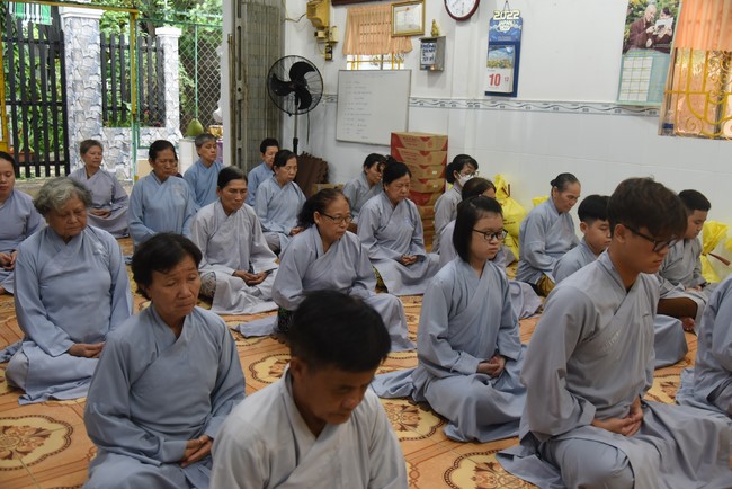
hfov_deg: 54.4
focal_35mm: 35
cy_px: 244
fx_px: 712
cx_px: 366
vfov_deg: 37.9
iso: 1250
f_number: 4
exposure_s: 1/160
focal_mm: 35
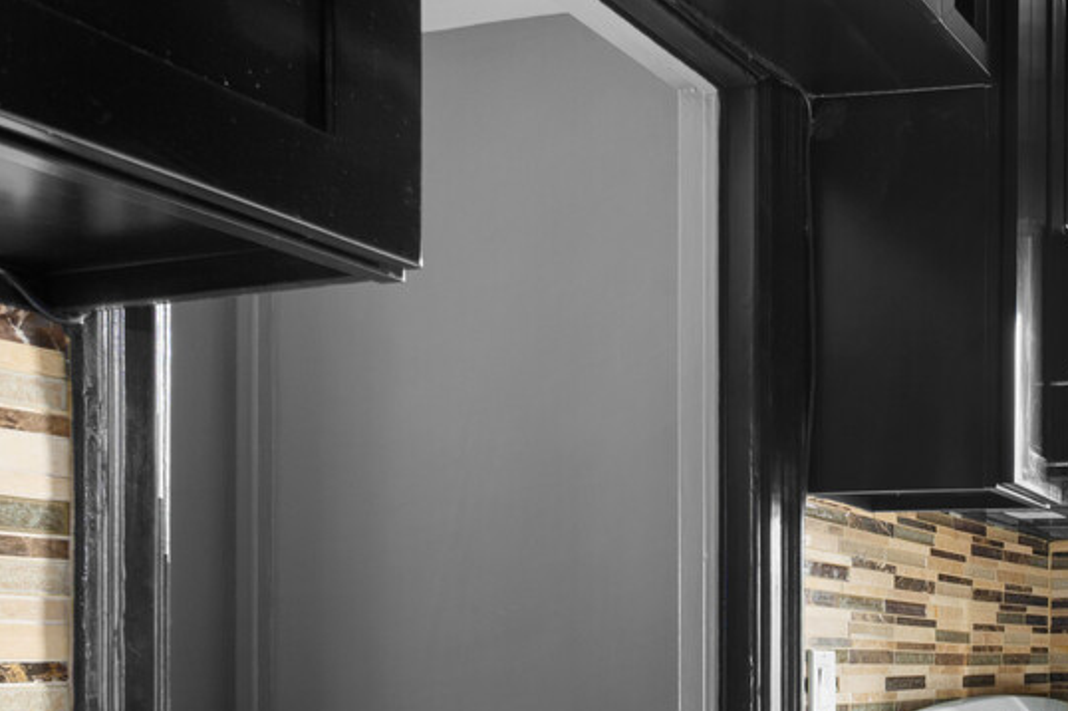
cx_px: 1153
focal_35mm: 39
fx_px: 1156
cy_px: 683
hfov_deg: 40.7
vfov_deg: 31.9
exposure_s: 2.5
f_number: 11
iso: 320
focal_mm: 14
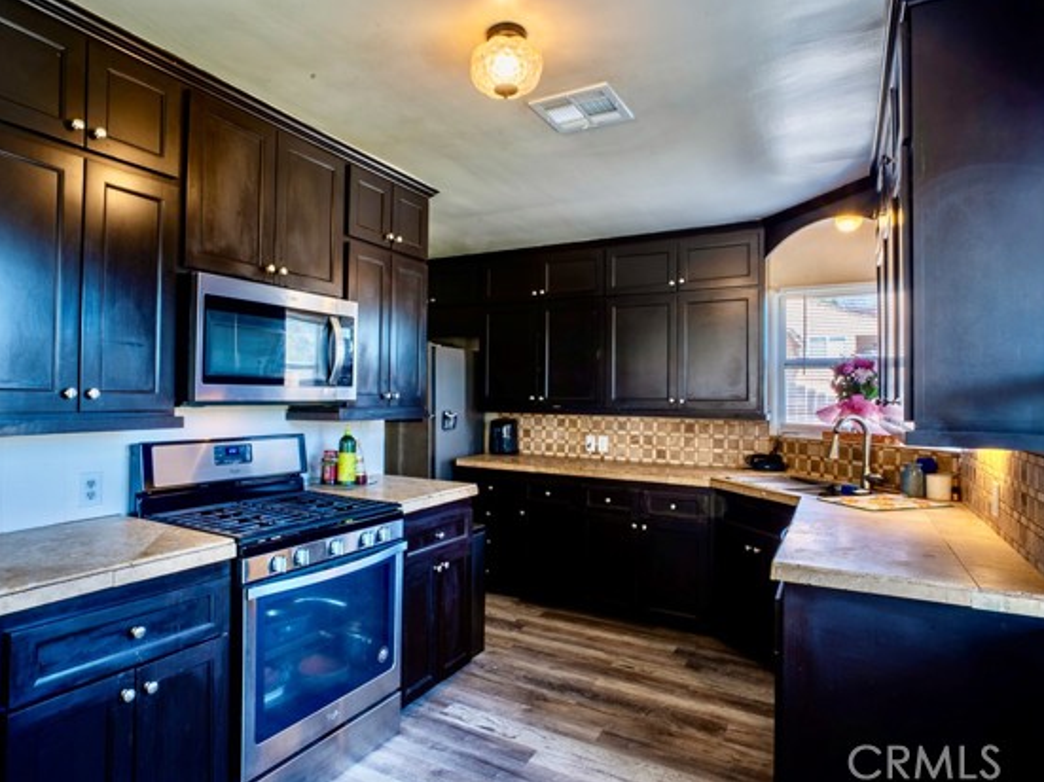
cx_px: 483
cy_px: 385
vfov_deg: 68.7
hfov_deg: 84.5
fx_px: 573
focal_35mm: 19
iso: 64
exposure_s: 1/5
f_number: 22
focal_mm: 17
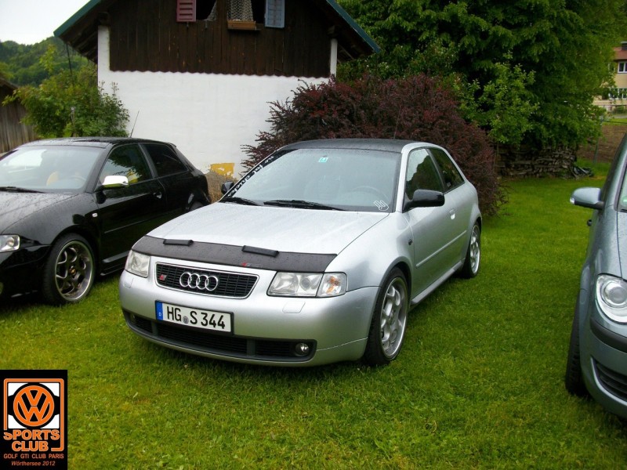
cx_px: 314
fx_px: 616
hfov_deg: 54.0
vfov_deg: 41.8
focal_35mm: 34
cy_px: 235
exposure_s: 1/211
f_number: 2.9
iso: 80
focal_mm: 5.7
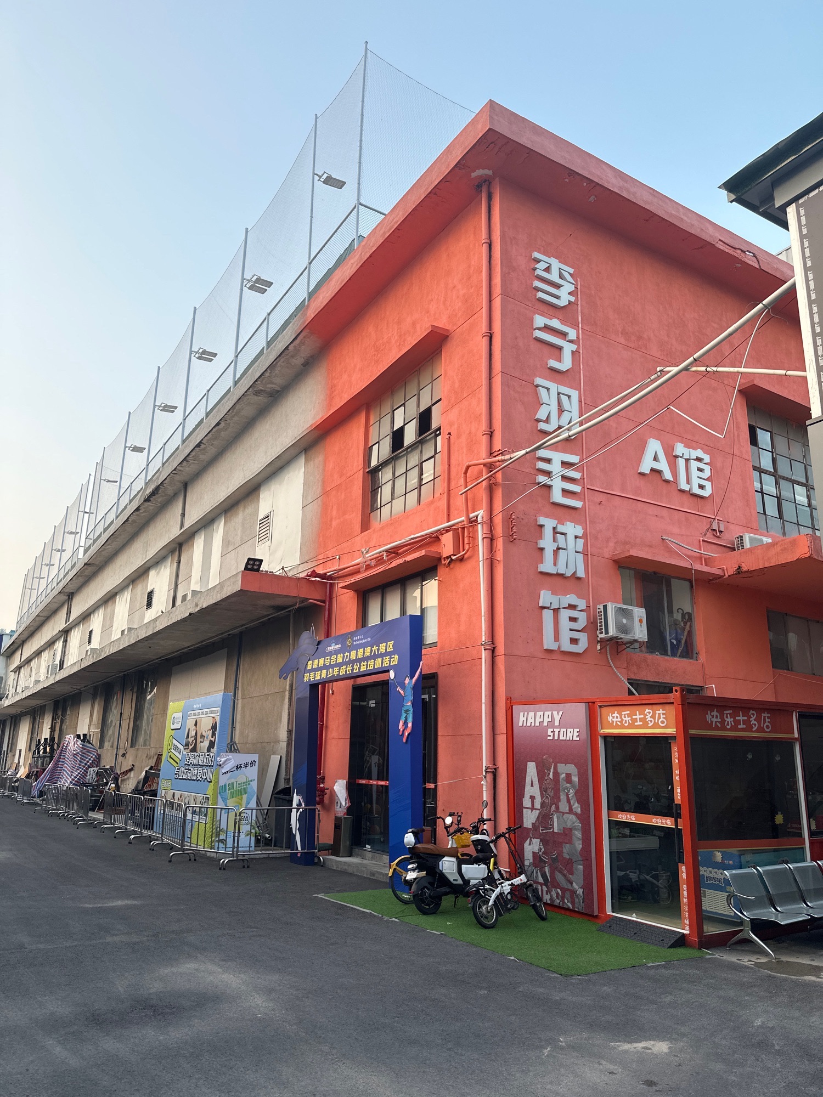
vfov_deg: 71.6
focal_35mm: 24
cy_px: 548
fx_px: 761
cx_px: 412
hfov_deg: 56.8
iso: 64
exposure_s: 1/230
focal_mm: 6.86
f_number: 1.78
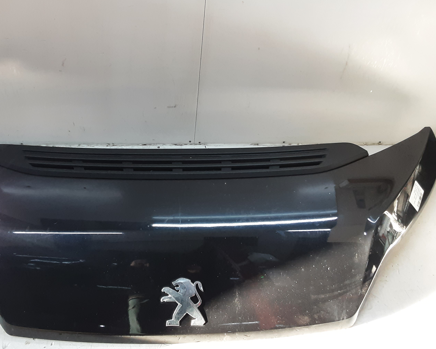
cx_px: 167
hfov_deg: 52.3
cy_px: 162
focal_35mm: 34
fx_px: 439
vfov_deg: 43.3
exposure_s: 1/50
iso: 125
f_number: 1.9
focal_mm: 2.91
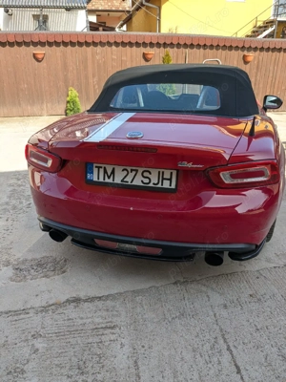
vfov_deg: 65.3
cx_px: 143
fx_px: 297
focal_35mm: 27
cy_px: 191
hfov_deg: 51.4
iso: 42
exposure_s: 1/769
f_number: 1.73
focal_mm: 4.38
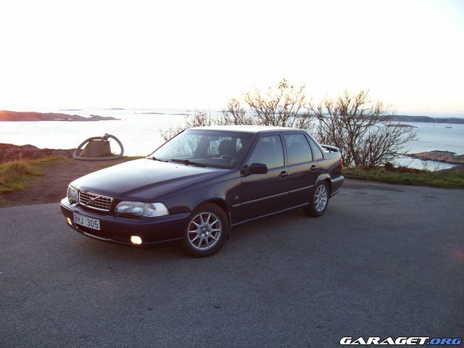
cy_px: 174
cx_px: 232
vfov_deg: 41.8
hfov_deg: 54.0
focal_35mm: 34
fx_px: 456
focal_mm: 5.6
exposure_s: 1/58.8
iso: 80
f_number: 2.7
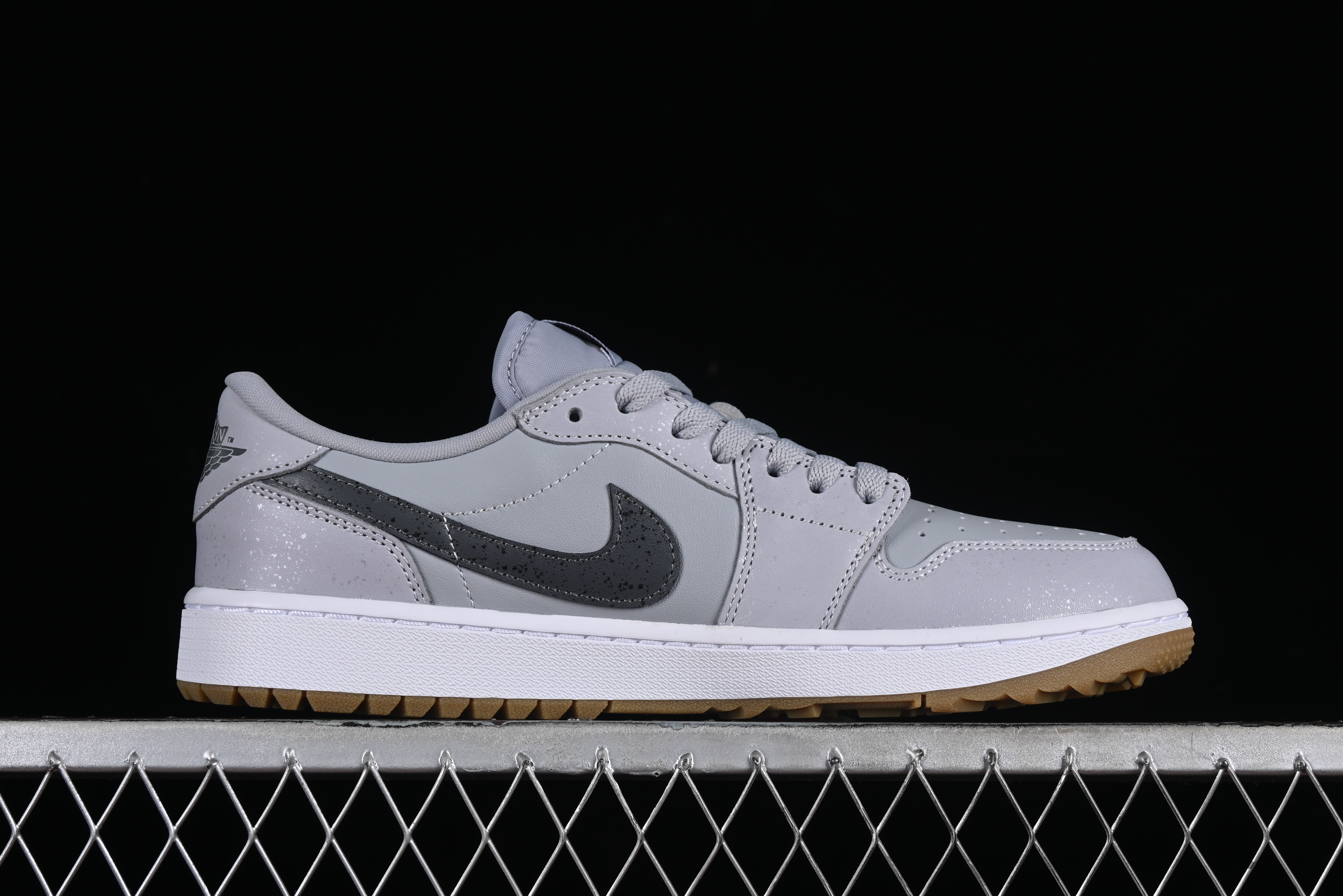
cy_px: 448
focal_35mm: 75
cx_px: 672
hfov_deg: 27.0
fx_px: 2798
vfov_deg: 18.2
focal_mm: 50
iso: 160
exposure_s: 1/80
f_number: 8
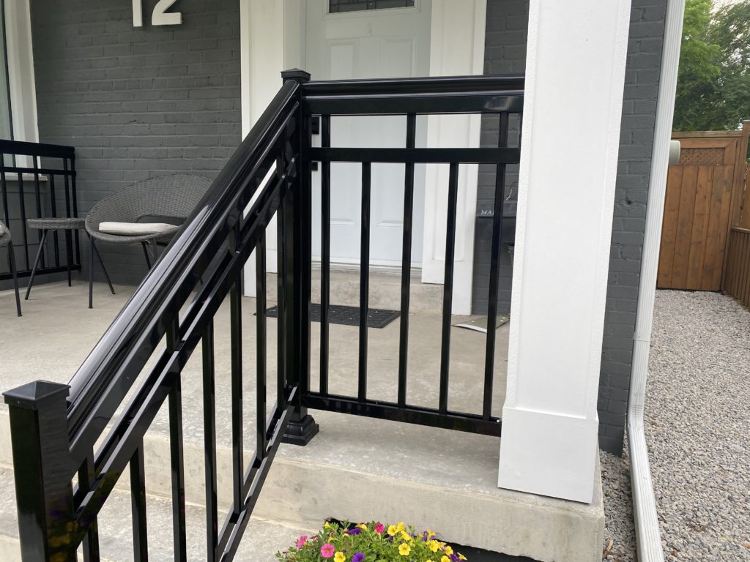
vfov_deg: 53.1
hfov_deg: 67.3
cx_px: 375
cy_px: 281
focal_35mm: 26
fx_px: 563
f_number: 1.8
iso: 32
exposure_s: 1/515
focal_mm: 4.25
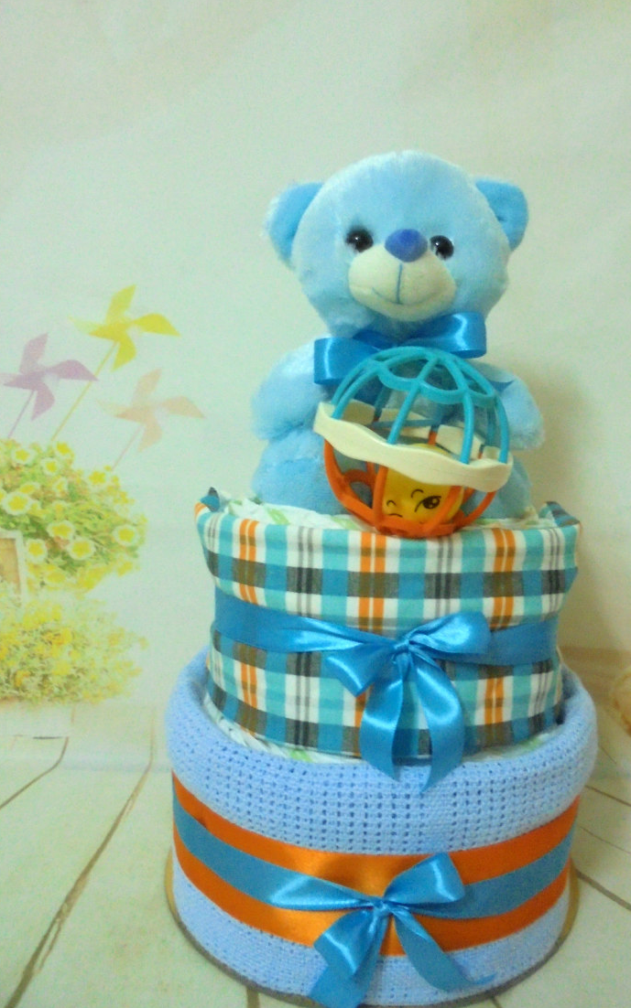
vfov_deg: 62.9
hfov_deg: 41.6
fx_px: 825
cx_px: 391
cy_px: 485
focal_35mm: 30
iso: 640
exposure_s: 1/20
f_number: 3.5
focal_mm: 4.6
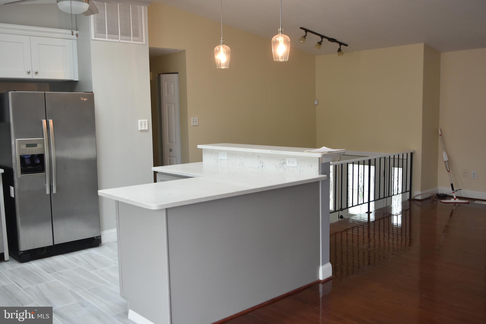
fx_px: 466
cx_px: 243
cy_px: 162
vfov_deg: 38.4
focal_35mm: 34
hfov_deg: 55.1
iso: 450
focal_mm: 23
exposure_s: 1/40
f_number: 2.8
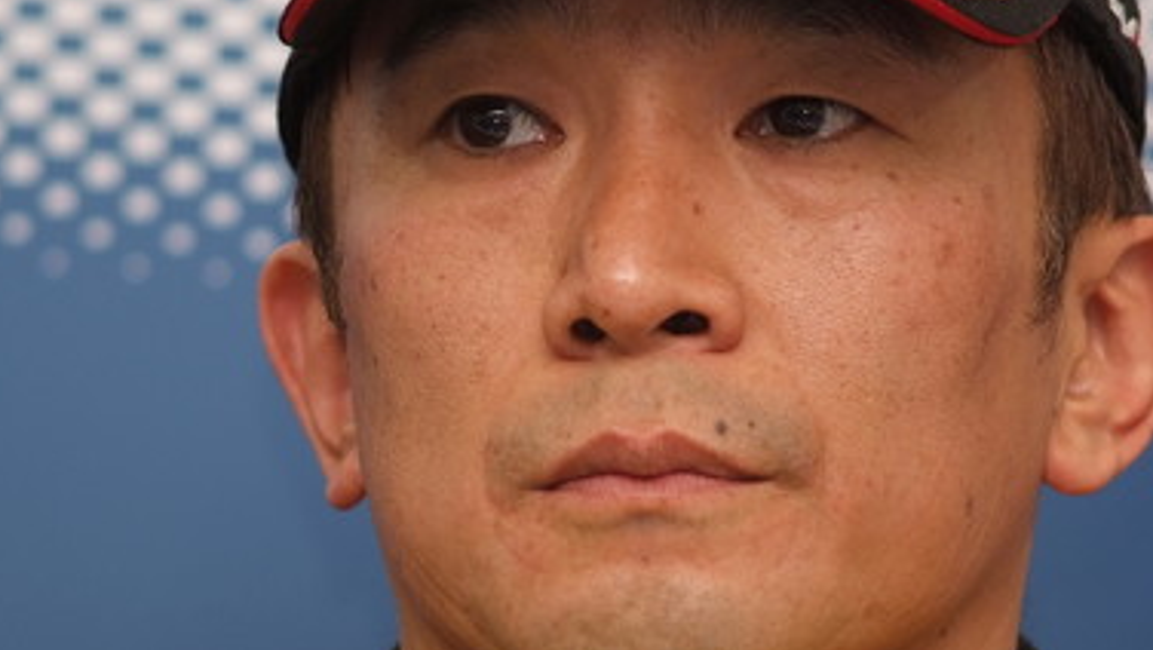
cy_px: 328
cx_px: 494
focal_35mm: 541
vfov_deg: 2.3
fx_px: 16549
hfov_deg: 4.0
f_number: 2.8
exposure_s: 1/250
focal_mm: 180
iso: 400
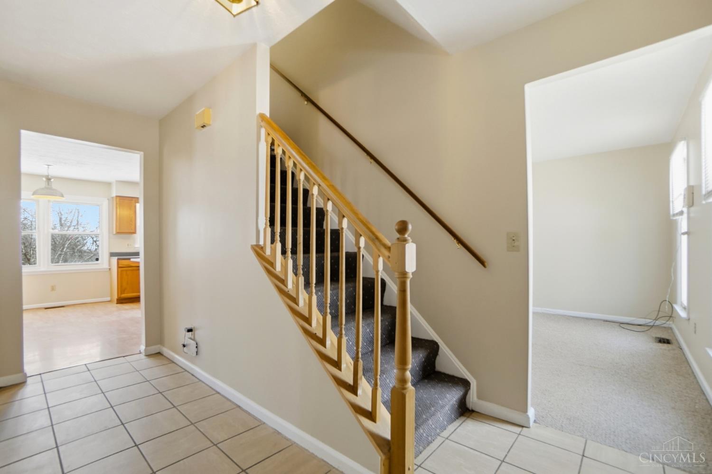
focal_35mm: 15
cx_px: 356
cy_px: 237
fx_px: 297
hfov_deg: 100.4
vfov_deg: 77.3
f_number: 4
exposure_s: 1/250
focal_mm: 10
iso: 100
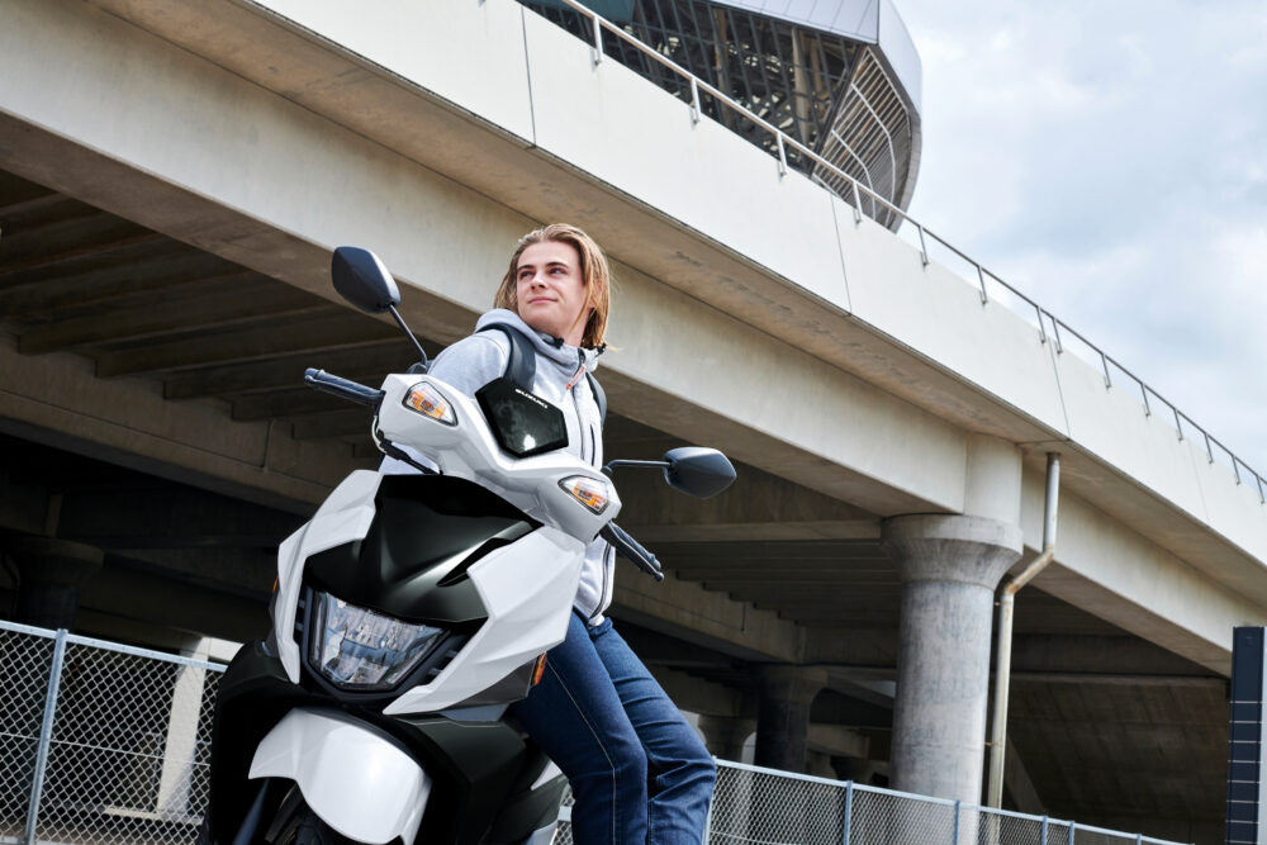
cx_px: 634
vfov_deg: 27.0
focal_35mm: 50
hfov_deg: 39.6
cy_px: 422
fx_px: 1760
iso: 200
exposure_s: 1/250
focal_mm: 50
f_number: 11
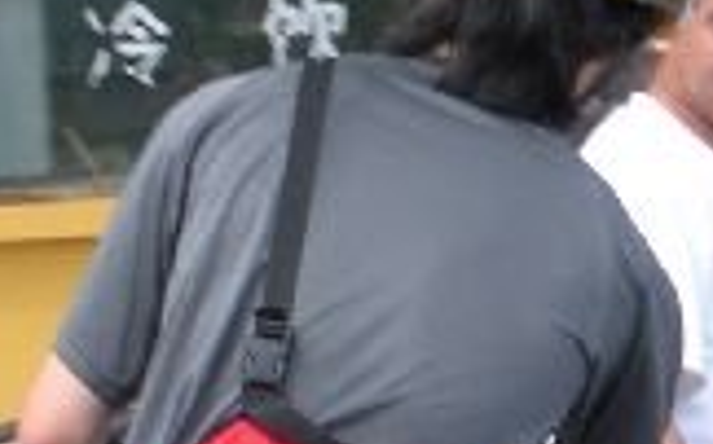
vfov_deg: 5.4
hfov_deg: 8.6
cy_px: 163
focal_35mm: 241
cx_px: 761
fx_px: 4680
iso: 64
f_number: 3.5
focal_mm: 6.3
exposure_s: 1/130
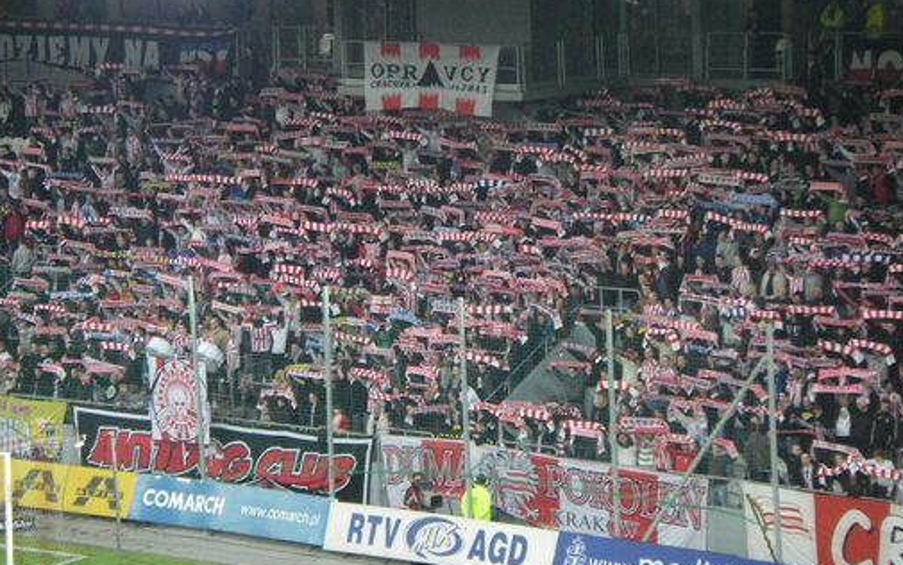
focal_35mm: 153
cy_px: 257
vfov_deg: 8.6
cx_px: 406
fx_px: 3767
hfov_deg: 13.7
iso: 640
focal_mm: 21.1
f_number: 4.2
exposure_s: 1/100
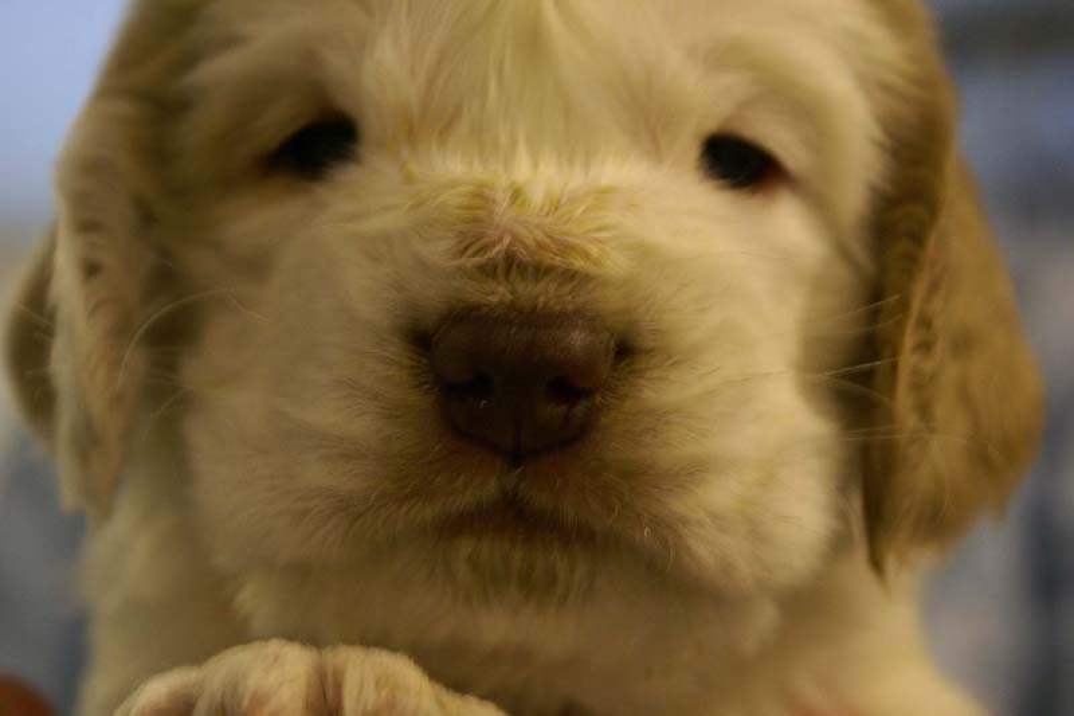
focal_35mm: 90
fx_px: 2684
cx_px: 537
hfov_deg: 22.6
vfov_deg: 15.2
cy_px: 358
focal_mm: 60
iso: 400
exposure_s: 1/25
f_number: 5.6
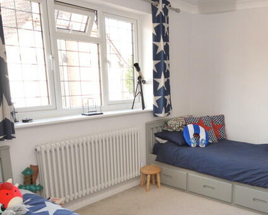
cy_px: 132
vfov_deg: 43.1
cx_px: 212
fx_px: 270
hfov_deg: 49.9
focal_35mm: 34
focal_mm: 10
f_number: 4
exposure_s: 1/60
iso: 400
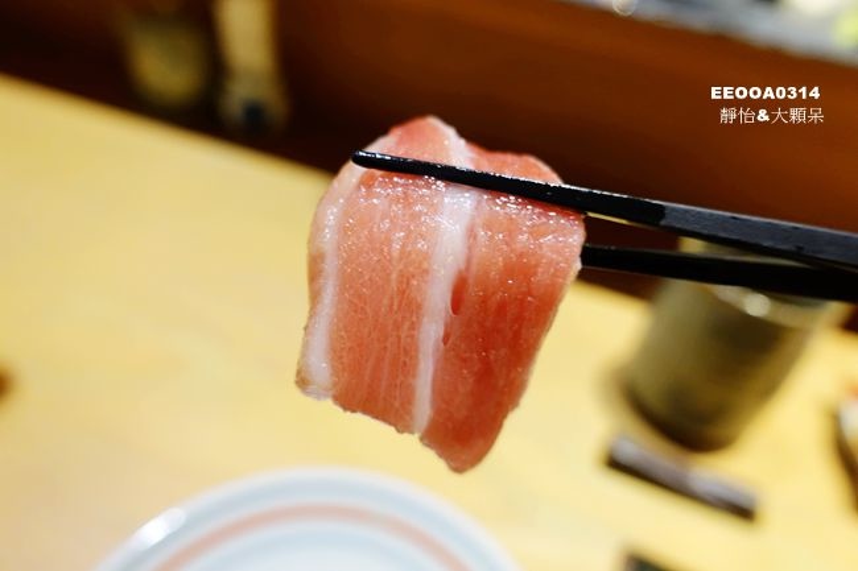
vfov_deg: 53.1
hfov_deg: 73.8
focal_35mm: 24
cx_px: 429
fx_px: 572
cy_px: 286
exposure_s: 1/20
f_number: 2.5
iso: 800
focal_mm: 8.8
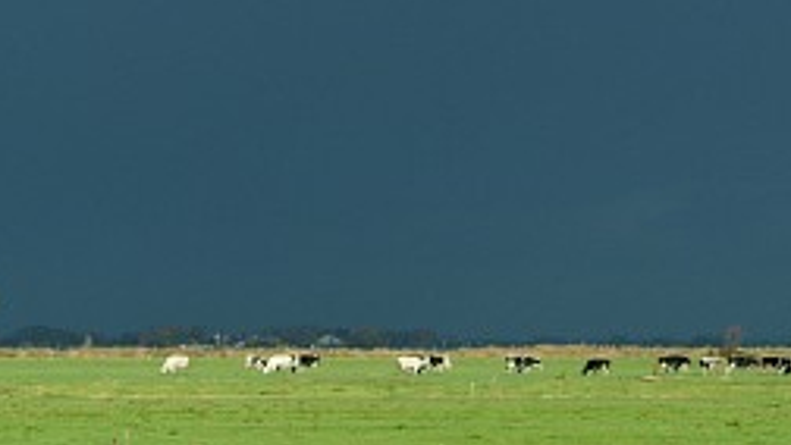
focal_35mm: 219
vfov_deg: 5.6
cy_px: 296
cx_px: 493
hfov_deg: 9.8
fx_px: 4595
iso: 400
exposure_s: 1/1500
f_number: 5.6
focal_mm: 78
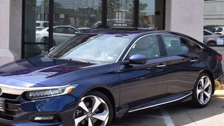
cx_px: 102
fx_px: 434
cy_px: 34
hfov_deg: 29.0
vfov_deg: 16.5
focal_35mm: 73
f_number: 11
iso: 400
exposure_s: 1/320
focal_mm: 28
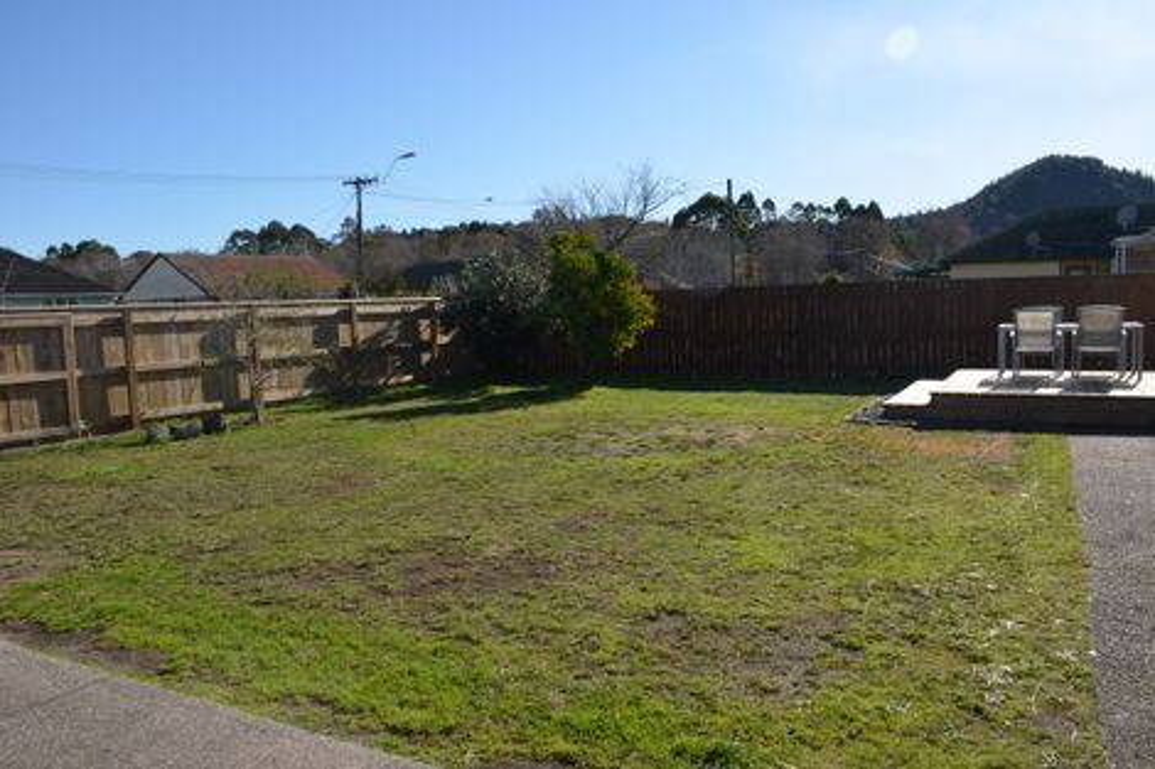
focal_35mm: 27
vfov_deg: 47.9
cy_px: 384
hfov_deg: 67.4
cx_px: 578
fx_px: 866
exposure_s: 1/200
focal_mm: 18
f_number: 10
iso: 100
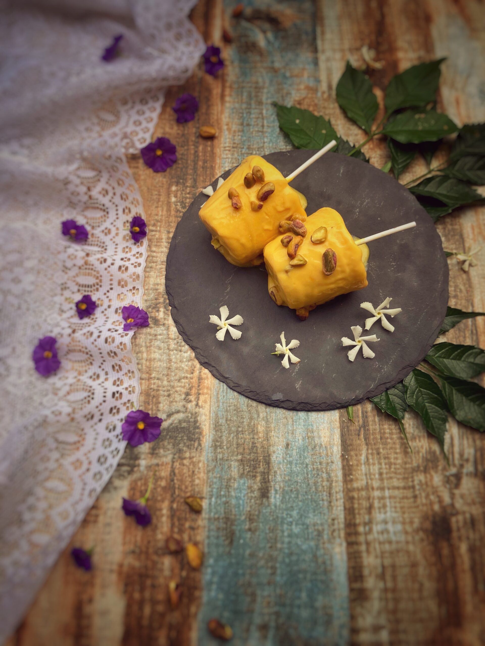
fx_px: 523
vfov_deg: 63.4
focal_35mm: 28
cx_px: 242
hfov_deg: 49.7
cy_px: 323
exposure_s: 1/571
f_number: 1.8
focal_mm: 3.99
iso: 20
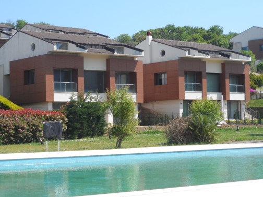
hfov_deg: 22.3
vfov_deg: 16.8
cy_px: 98
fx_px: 669
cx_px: 132
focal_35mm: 88
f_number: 4.5
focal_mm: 14.3
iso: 80
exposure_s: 1/350
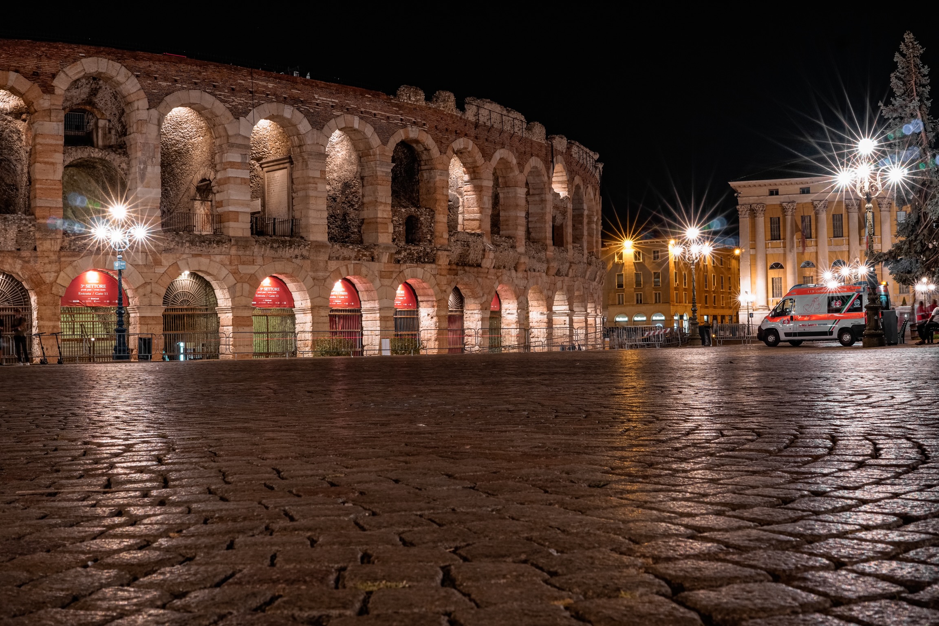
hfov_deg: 46.4
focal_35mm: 42
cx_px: 470
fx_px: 1095
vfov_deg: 31.9
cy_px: 313
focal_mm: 28
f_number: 14
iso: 100
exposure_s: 15
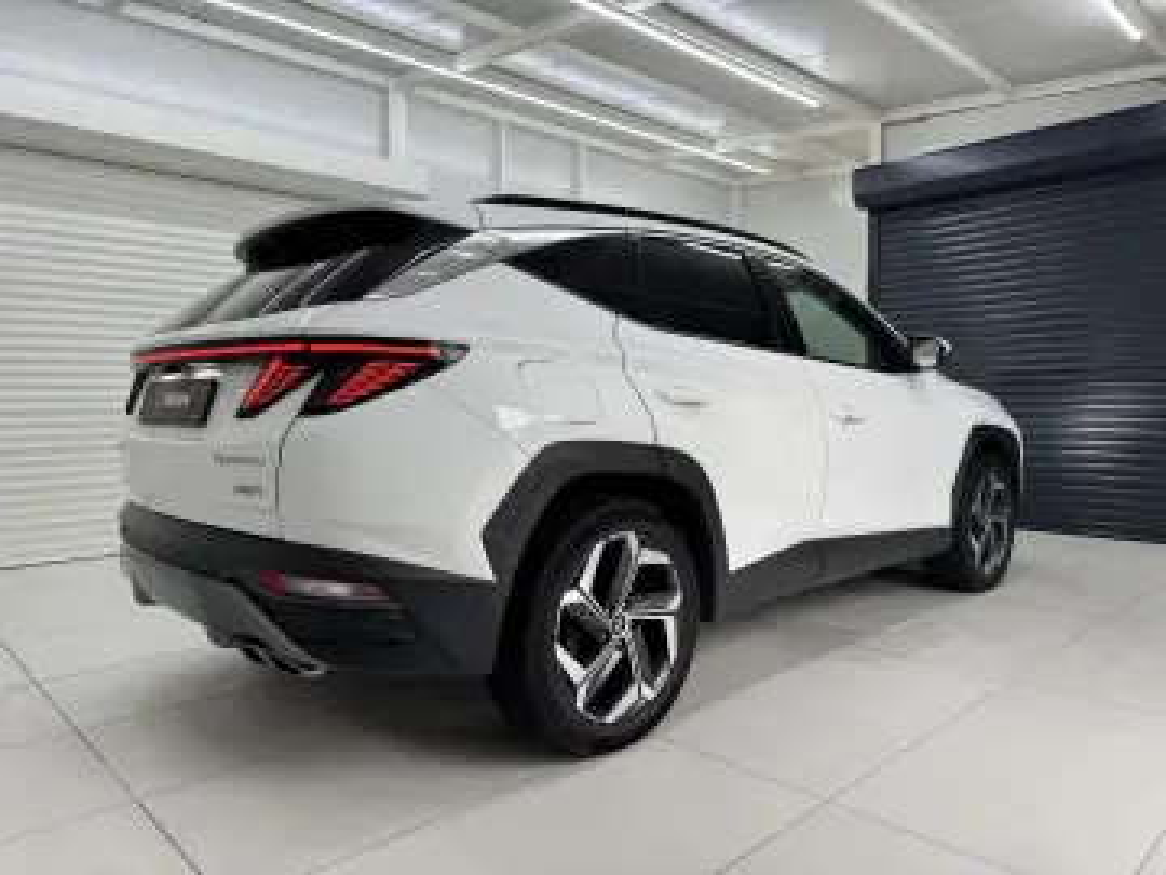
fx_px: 808
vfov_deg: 56.8
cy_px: 438
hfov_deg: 71.6
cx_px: 583
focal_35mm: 24
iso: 100
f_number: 1.78
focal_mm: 6.76
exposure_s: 1/174
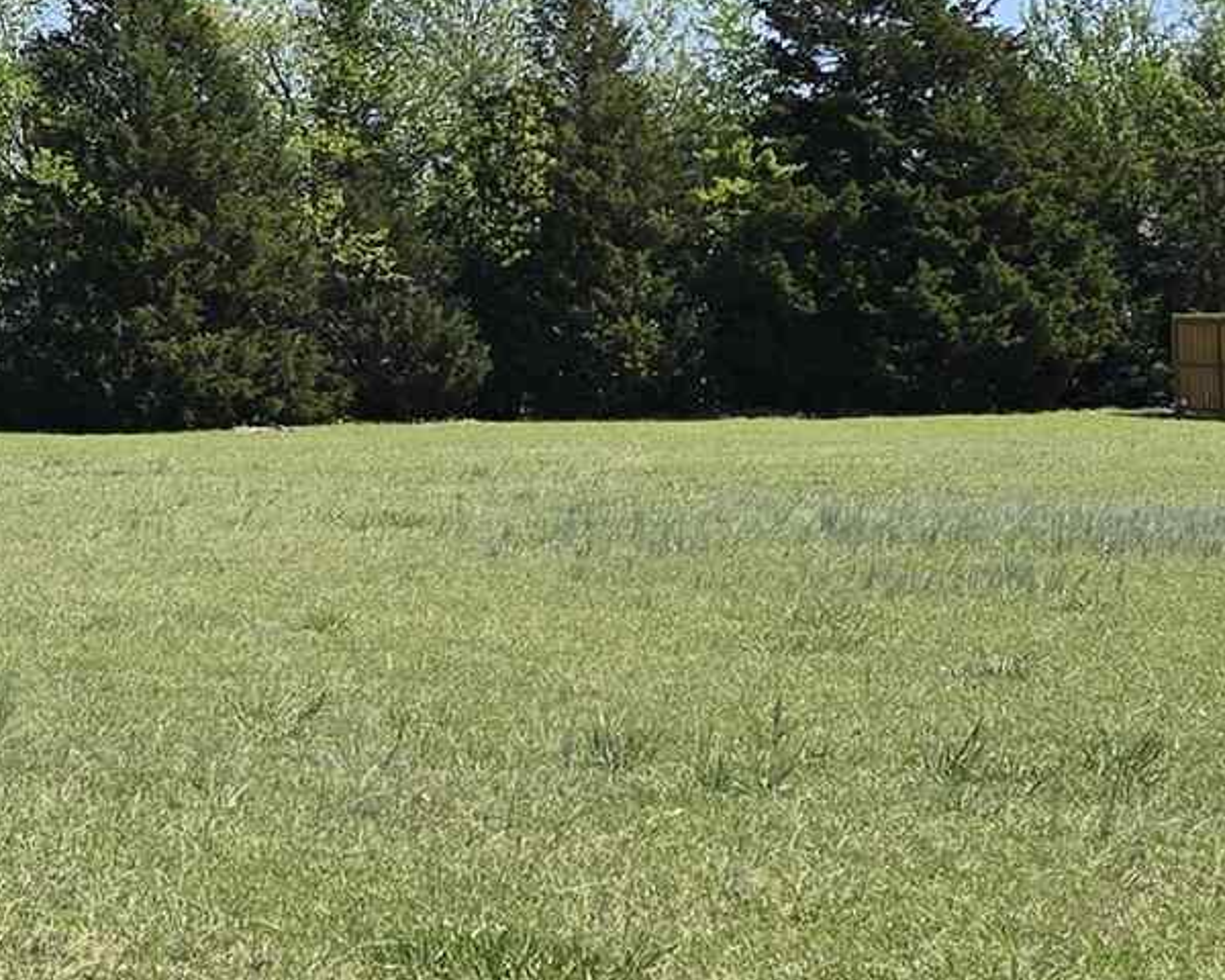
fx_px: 4169
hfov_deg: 15.5
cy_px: 147
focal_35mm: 115
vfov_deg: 13.3
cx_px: -600
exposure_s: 1/1011
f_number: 1.7
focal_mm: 6.3
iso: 12
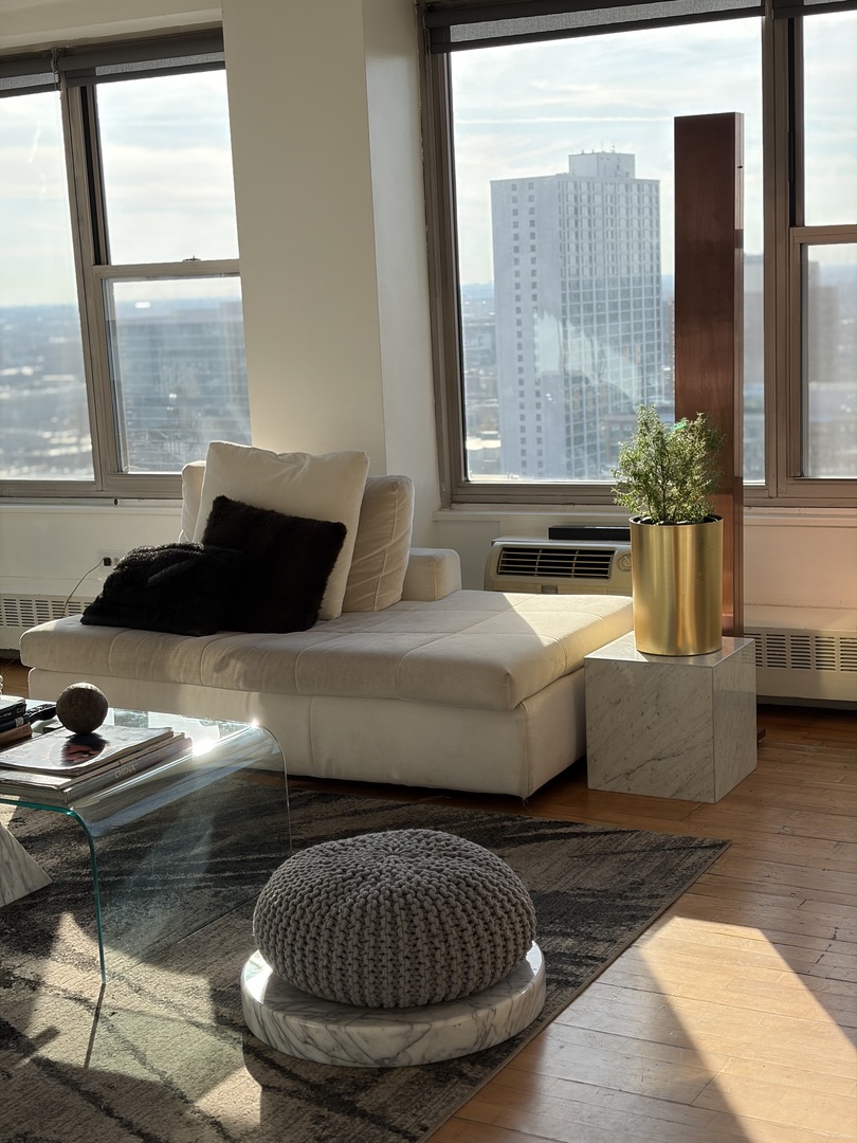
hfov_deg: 28.0
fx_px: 1717
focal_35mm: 52
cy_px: 572
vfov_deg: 36.8
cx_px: 428
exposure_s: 1/1709
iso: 50
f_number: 1.6
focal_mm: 5.96
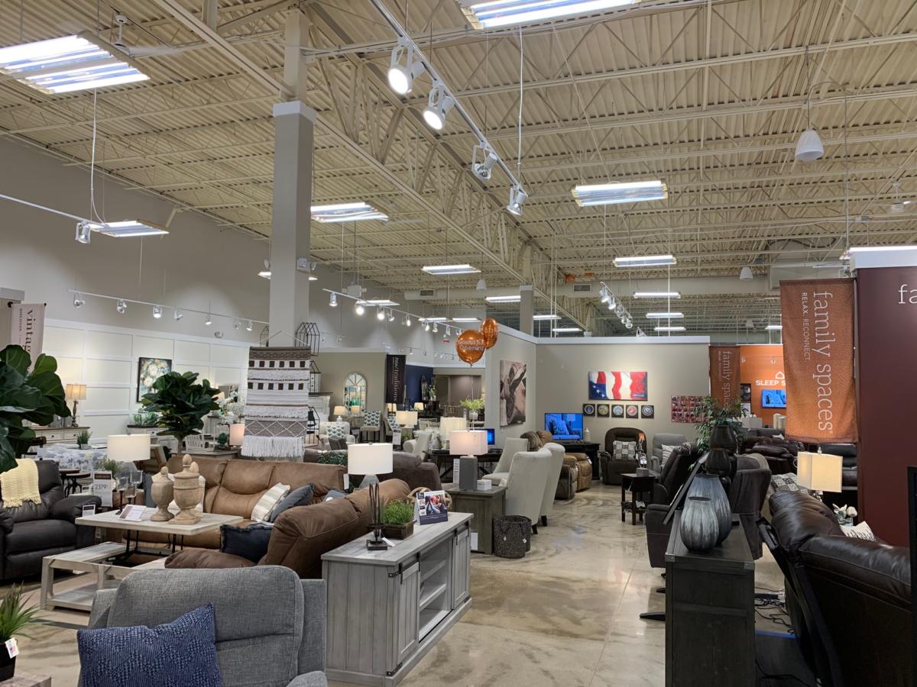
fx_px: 689
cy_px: 344
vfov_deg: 53.1
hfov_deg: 67.3
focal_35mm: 26
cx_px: 458
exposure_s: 1/60
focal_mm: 4.25
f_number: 1.8
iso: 80
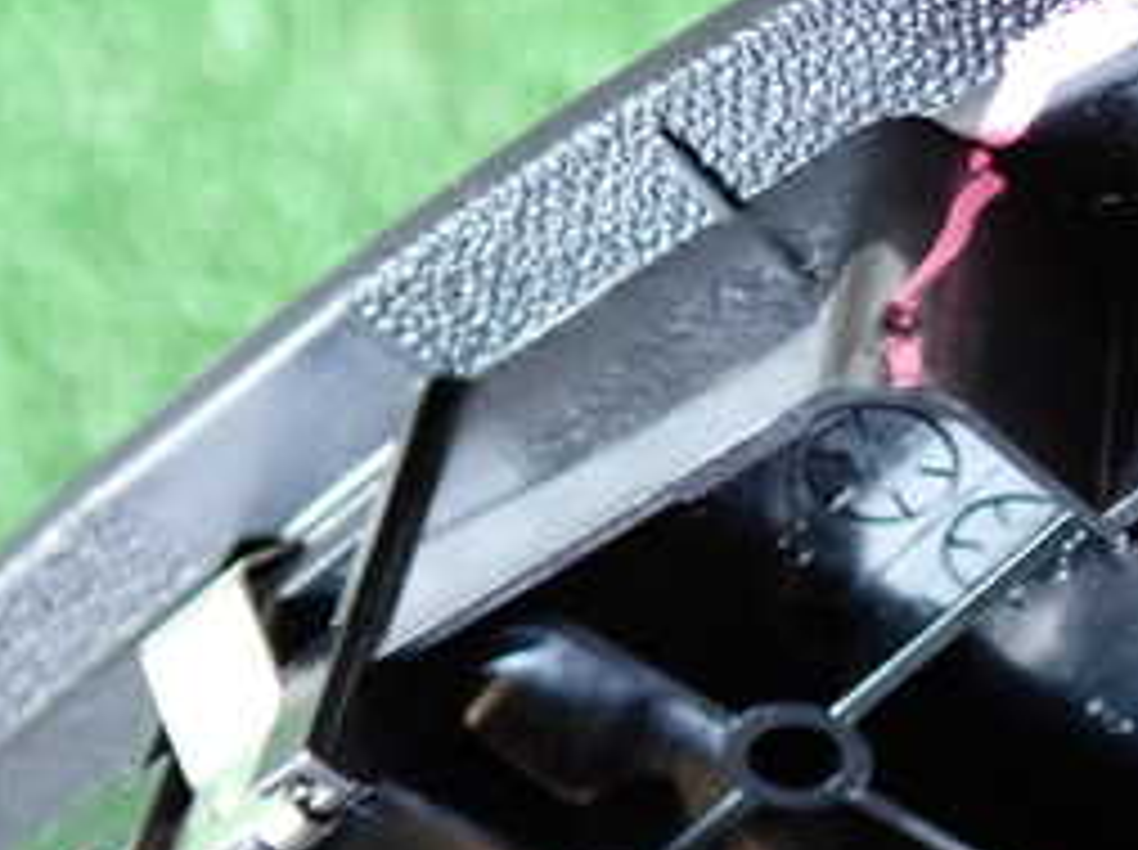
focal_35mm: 76
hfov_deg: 24.6
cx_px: 1120
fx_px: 2495
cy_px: 342
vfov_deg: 19.3
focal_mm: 5.79
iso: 320
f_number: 2.4
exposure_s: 1/30
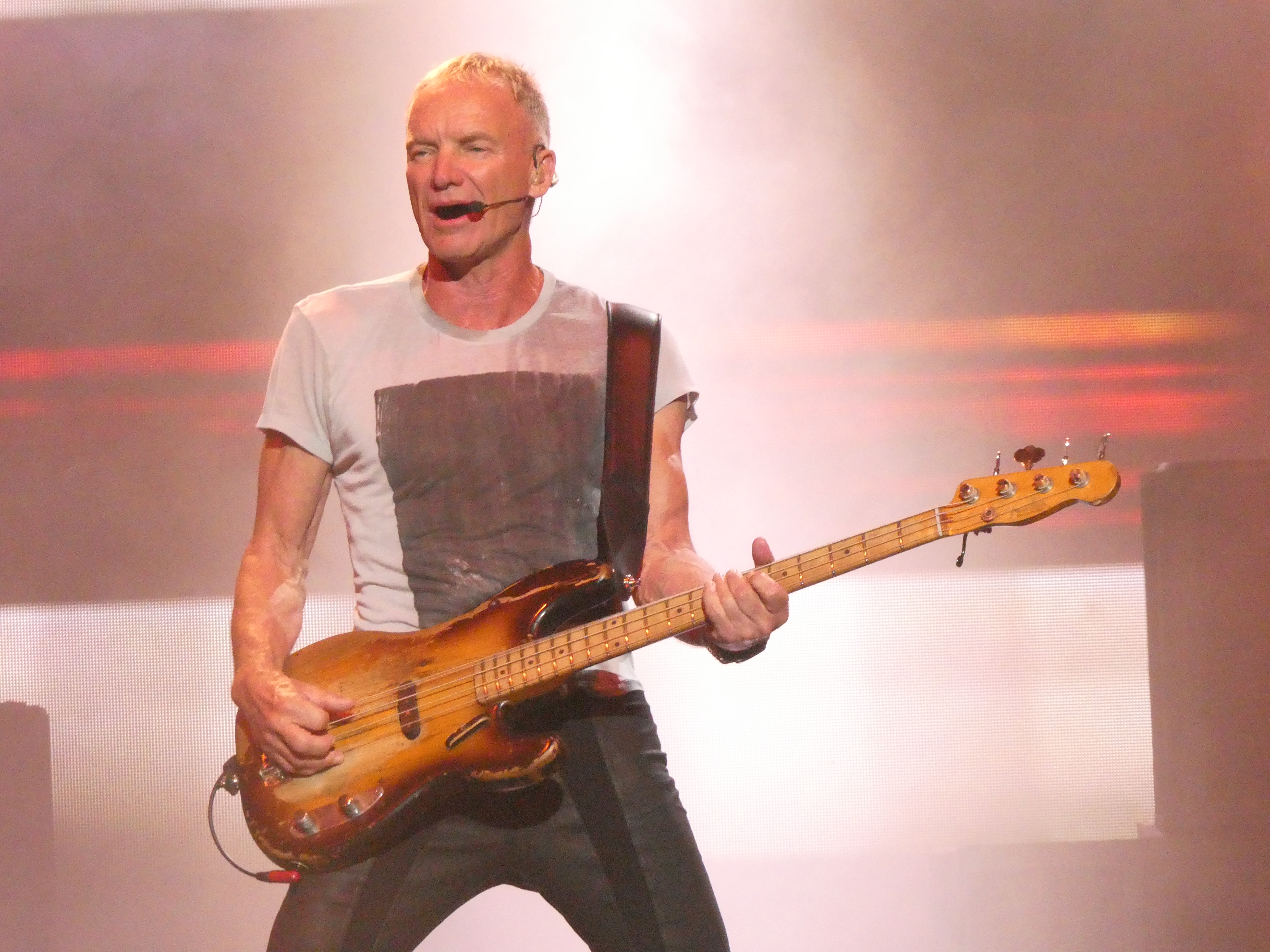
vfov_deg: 4.3
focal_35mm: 347
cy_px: 476
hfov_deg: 5.7
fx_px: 12731
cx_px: 635
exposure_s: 1/80
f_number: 6
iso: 1600
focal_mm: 62.1
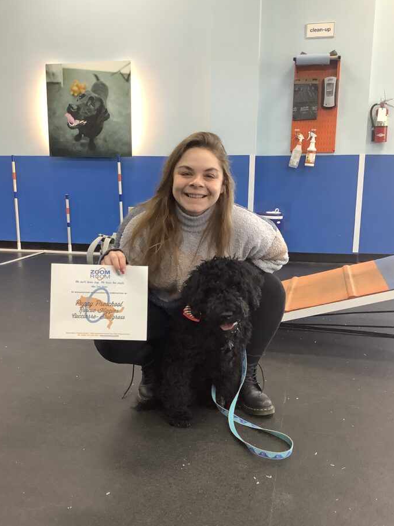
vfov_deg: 52.6
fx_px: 531
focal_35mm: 35
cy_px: 284
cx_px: 188
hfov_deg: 40.7
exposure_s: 1/60
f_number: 2.4
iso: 160
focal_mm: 3.3
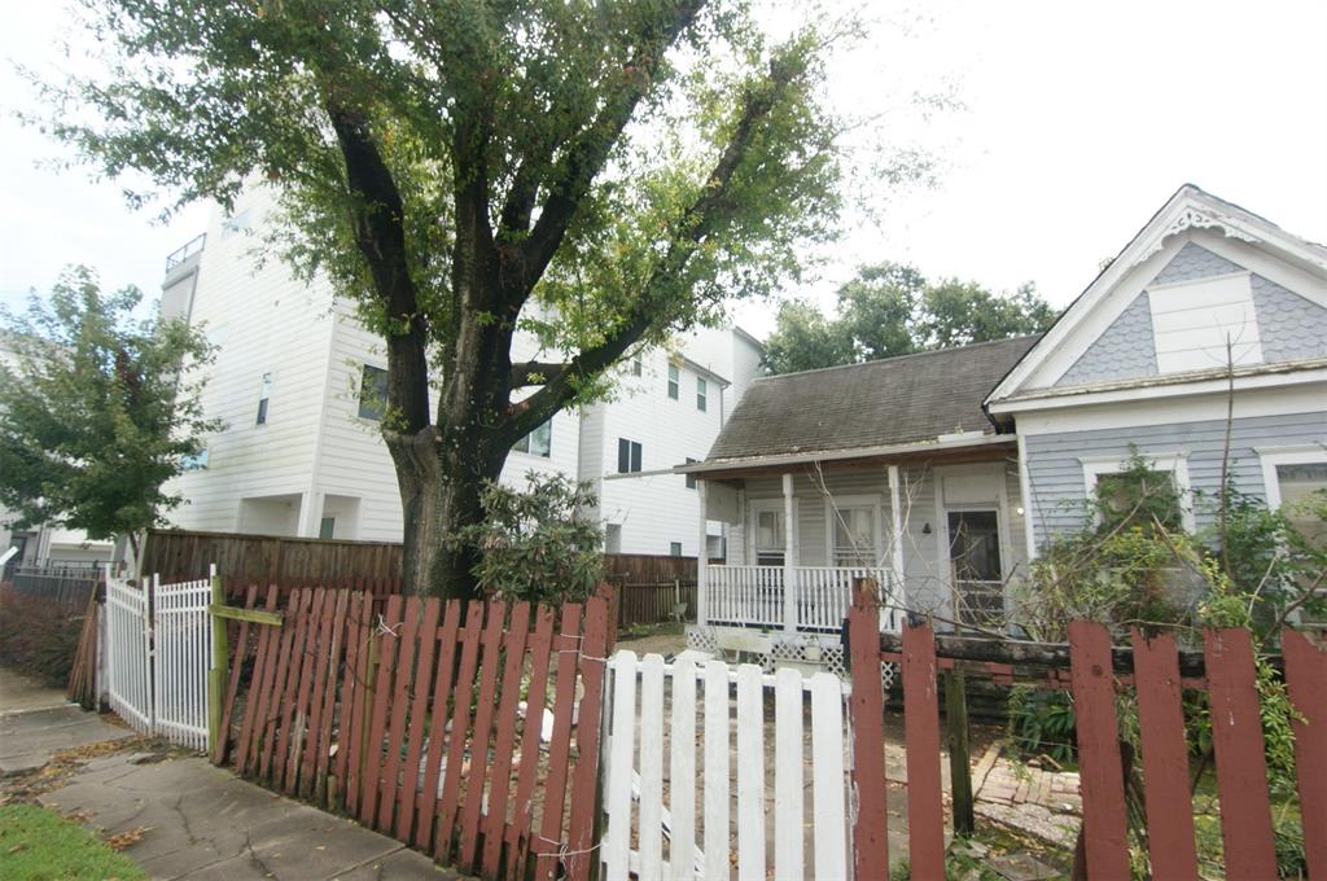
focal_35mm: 16
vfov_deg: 71.9
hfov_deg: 95.1
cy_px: 440
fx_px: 607
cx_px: 664
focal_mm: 11
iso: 100
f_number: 10
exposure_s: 1/80
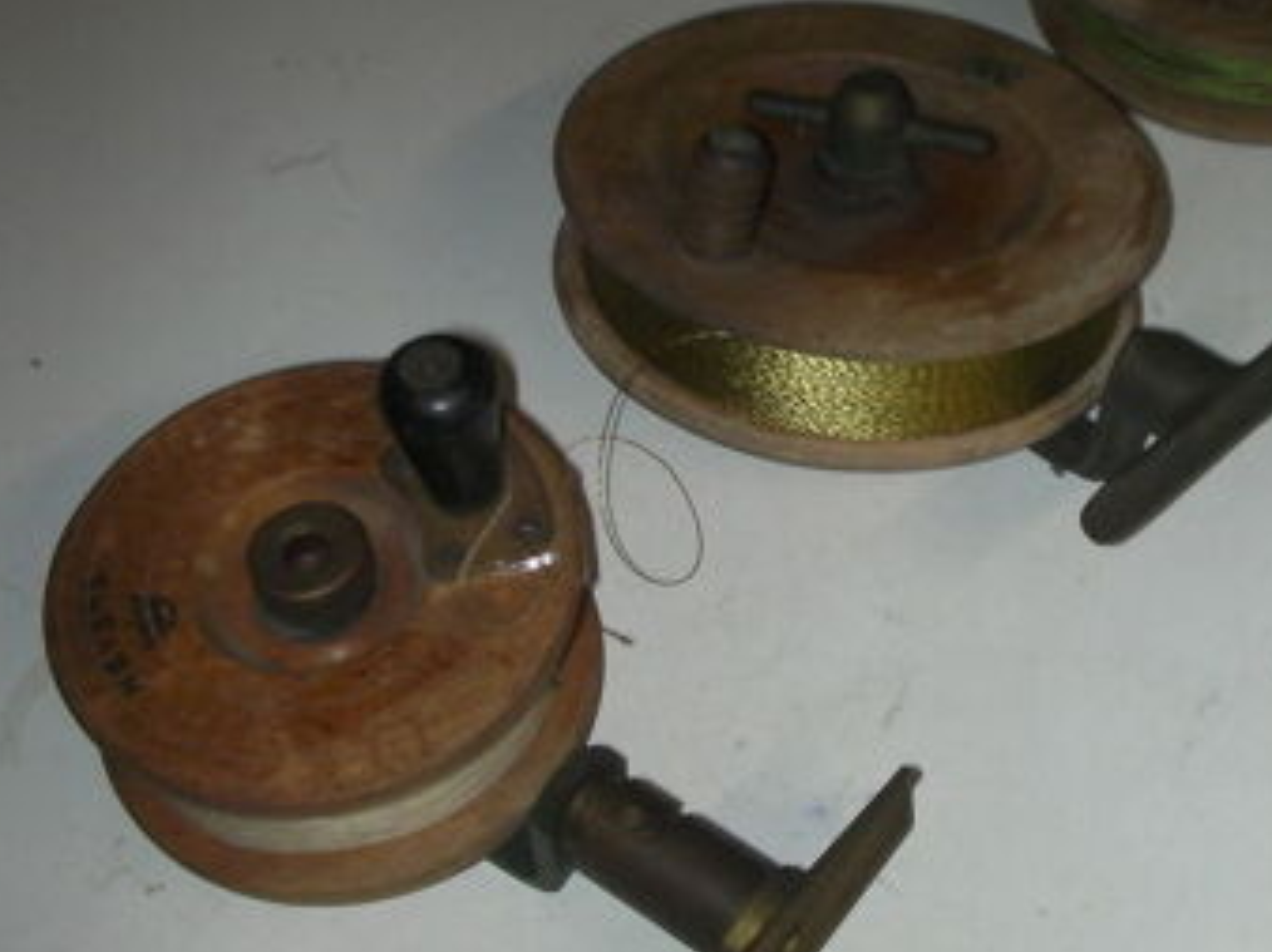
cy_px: 365
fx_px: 1983
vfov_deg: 26.9
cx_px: 843
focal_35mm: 54
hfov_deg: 35.2
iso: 200
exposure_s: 1/30
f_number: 5.6
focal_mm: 6.3
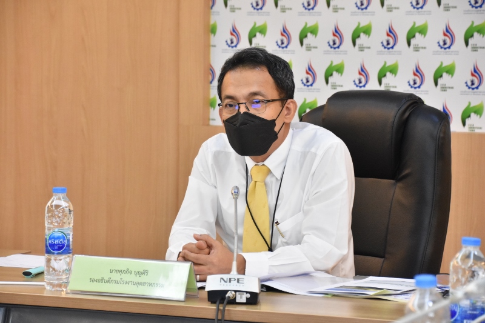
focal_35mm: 135
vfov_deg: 10.2
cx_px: 242
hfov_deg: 15.2
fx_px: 1818
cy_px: 162
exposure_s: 1/80
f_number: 5.6
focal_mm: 90
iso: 4000
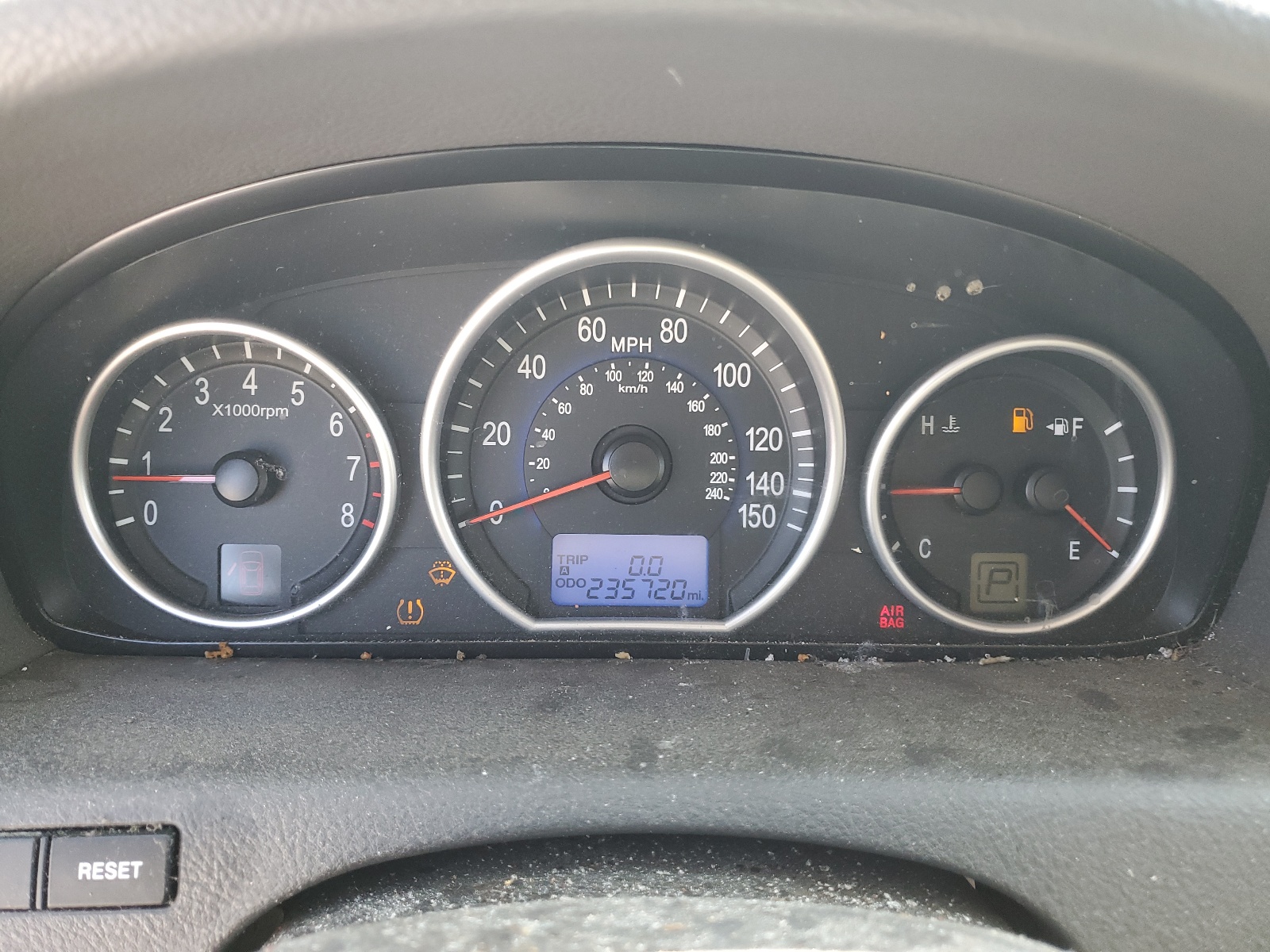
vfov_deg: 53.1
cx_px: 635
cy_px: 476
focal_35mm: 26
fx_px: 954
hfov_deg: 67.3
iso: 82
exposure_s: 1/120
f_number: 1.5
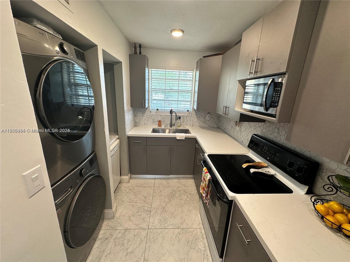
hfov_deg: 102.1
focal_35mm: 14
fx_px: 142
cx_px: 175
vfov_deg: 85.7
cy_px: 131
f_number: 2.2
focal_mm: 2.22
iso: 160
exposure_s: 1/120
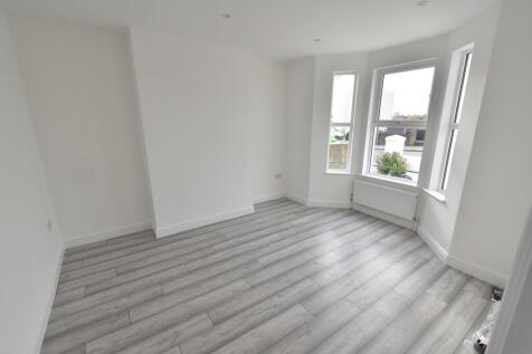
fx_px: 222
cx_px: 266
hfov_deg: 100.4
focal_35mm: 15
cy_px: 177
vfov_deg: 77.3
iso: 500
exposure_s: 1/160
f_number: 6.3
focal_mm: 10
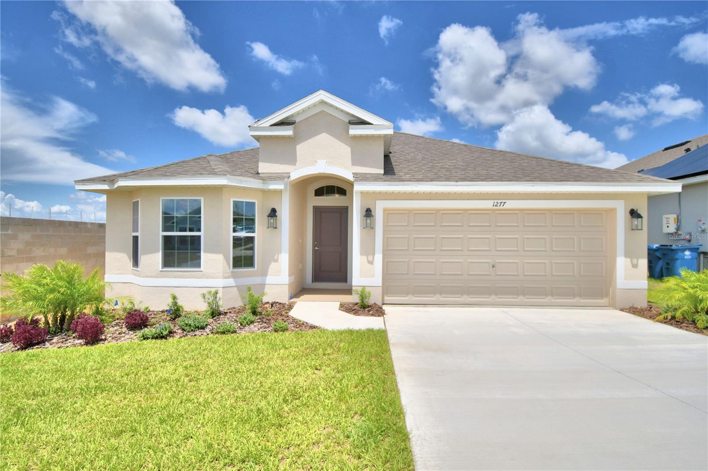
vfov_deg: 67.4
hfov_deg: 90.0
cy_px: 236
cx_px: 354
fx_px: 354
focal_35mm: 18
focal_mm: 12
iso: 100
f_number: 4.8
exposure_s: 1/2500
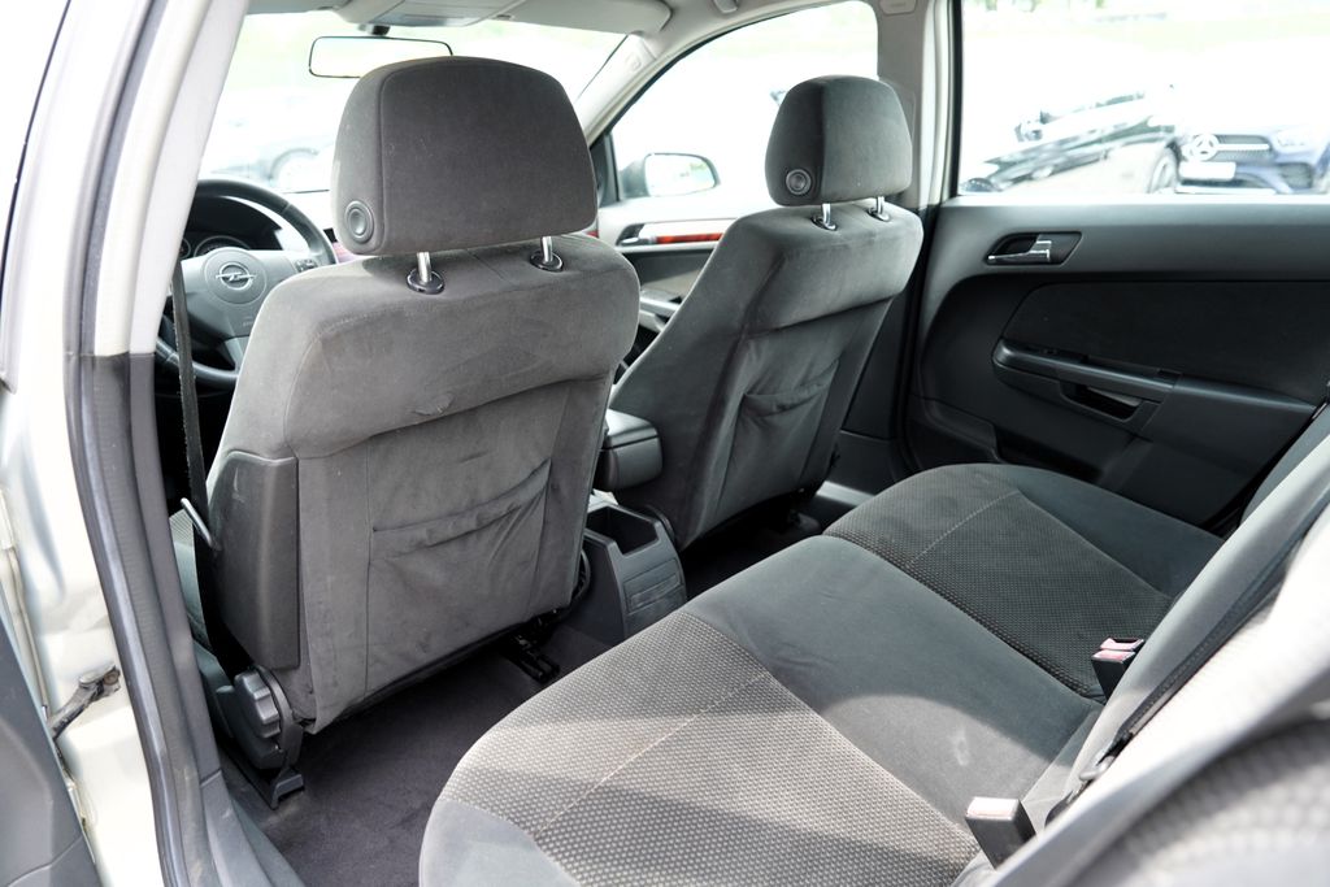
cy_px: 444
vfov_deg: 53.1
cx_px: 665
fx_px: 887
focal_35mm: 24
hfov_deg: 73.7
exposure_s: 1/60
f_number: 4
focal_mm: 24
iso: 250
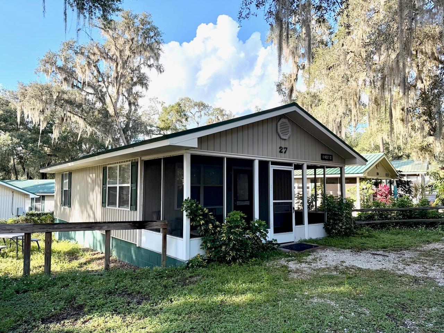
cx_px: 222
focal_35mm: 24
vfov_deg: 56.8
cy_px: 166
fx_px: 308
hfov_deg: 71.6
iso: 100
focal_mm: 6.76
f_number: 1.78
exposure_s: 1/1337
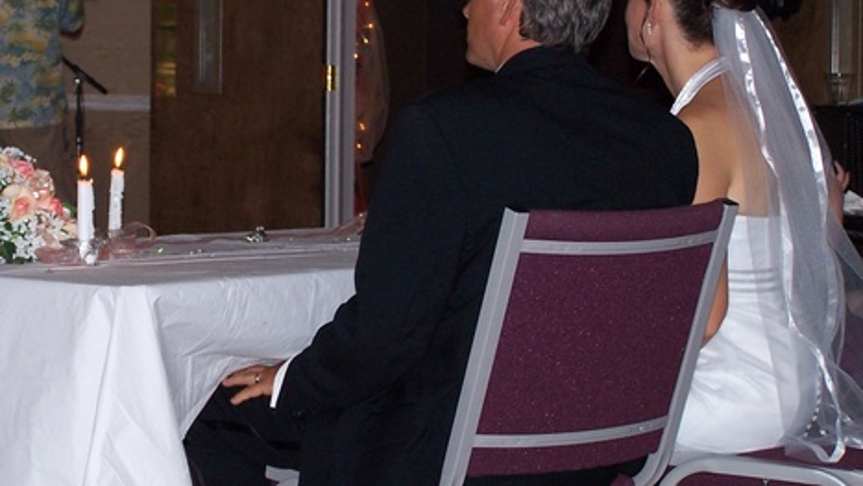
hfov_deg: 19.1
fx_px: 2564
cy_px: 176
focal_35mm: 112
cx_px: 320
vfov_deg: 10.8
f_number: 3.2
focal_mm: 12.4
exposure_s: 1/60
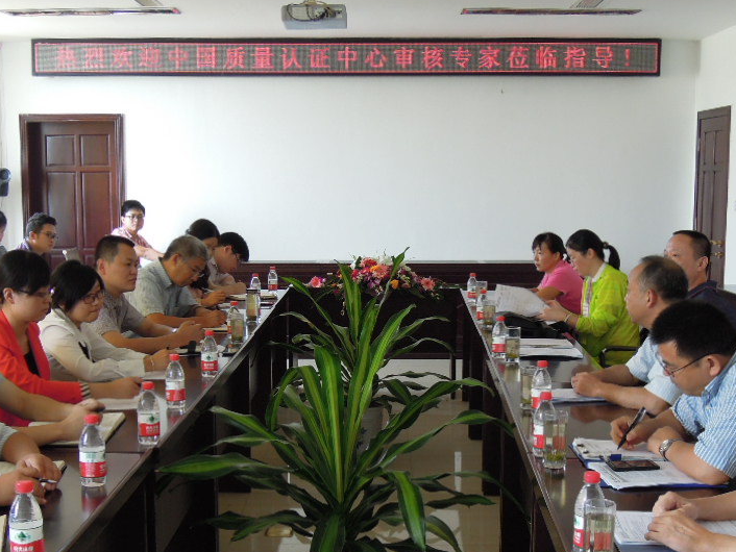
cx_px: 346
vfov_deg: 25.2
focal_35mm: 58
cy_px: 343
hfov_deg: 33.2
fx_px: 1234
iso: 220
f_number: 3.3
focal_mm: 7.2
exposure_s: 1/50
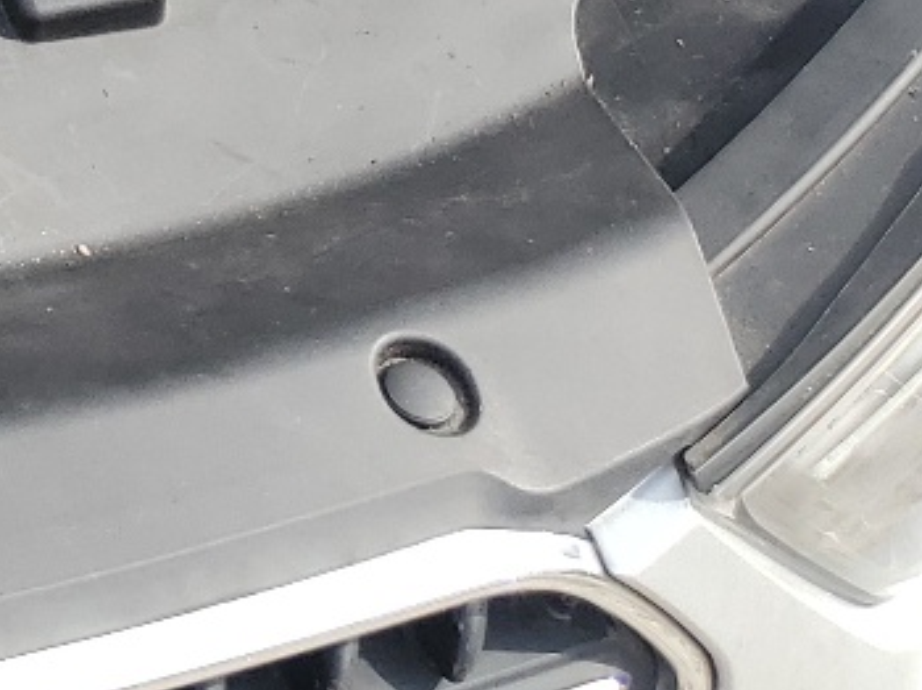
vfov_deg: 11.0
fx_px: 3167
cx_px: -975
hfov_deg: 13.8
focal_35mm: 119
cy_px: -827
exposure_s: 1/833
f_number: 1.5
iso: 50
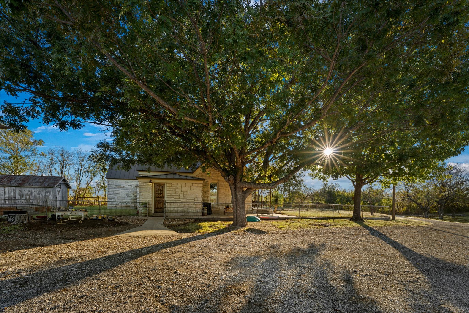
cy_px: 156
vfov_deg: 81.2
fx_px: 182
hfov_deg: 104.3
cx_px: 234
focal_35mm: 14
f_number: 9
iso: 200
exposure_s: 1/50
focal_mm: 14
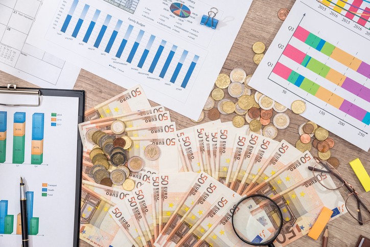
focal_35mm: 70
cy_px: 124
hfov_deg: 28.8
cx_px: 185
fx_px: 720
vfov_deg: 19.5
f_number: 10
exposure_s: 1/160
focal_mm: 70
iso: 250
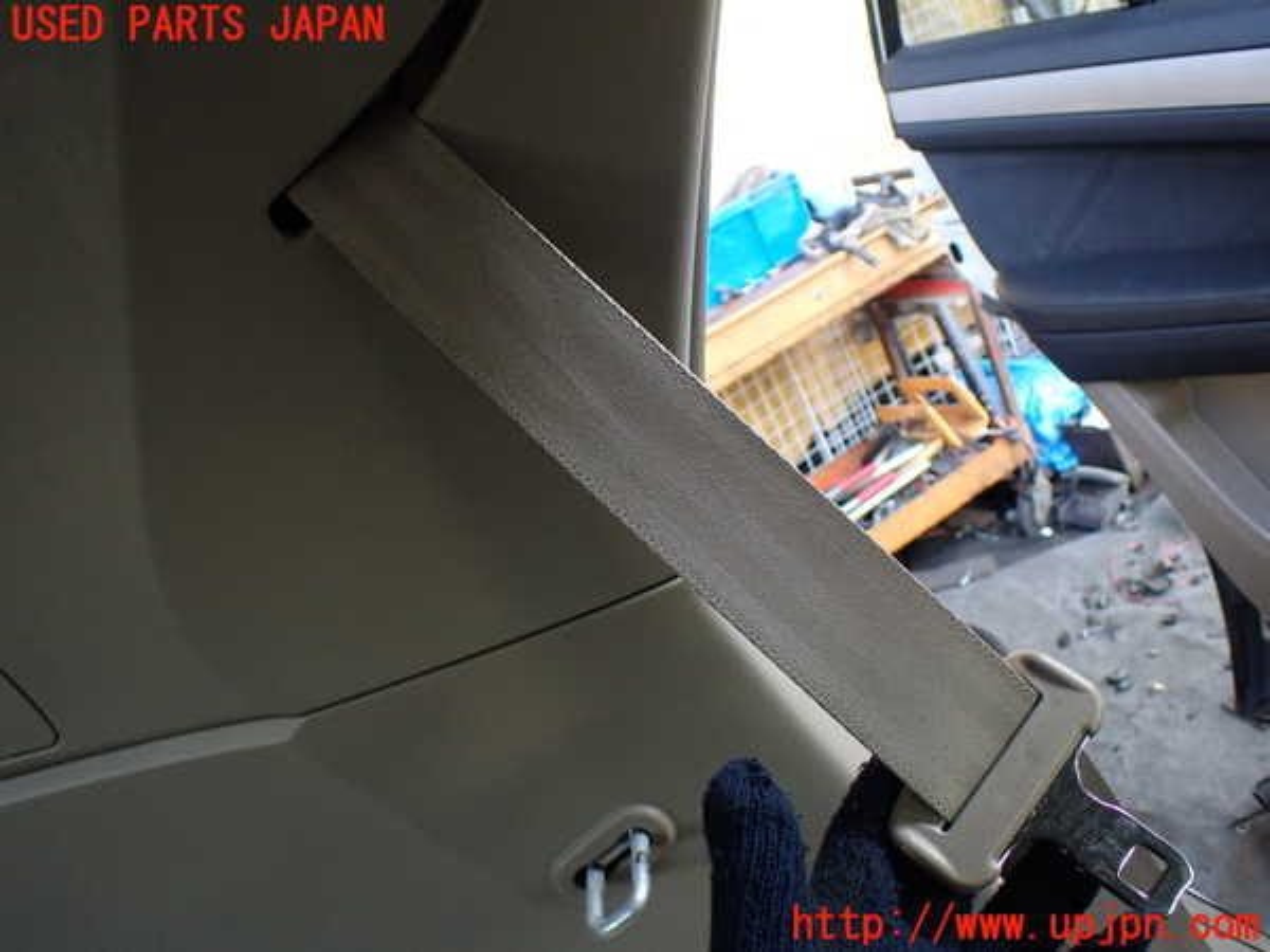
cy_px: 476
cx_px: 635
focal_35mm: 30
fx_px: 1101
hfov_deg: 60.0
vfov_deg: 46.8
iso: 320
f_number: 2.3
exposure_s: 1/125
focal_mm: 5.4
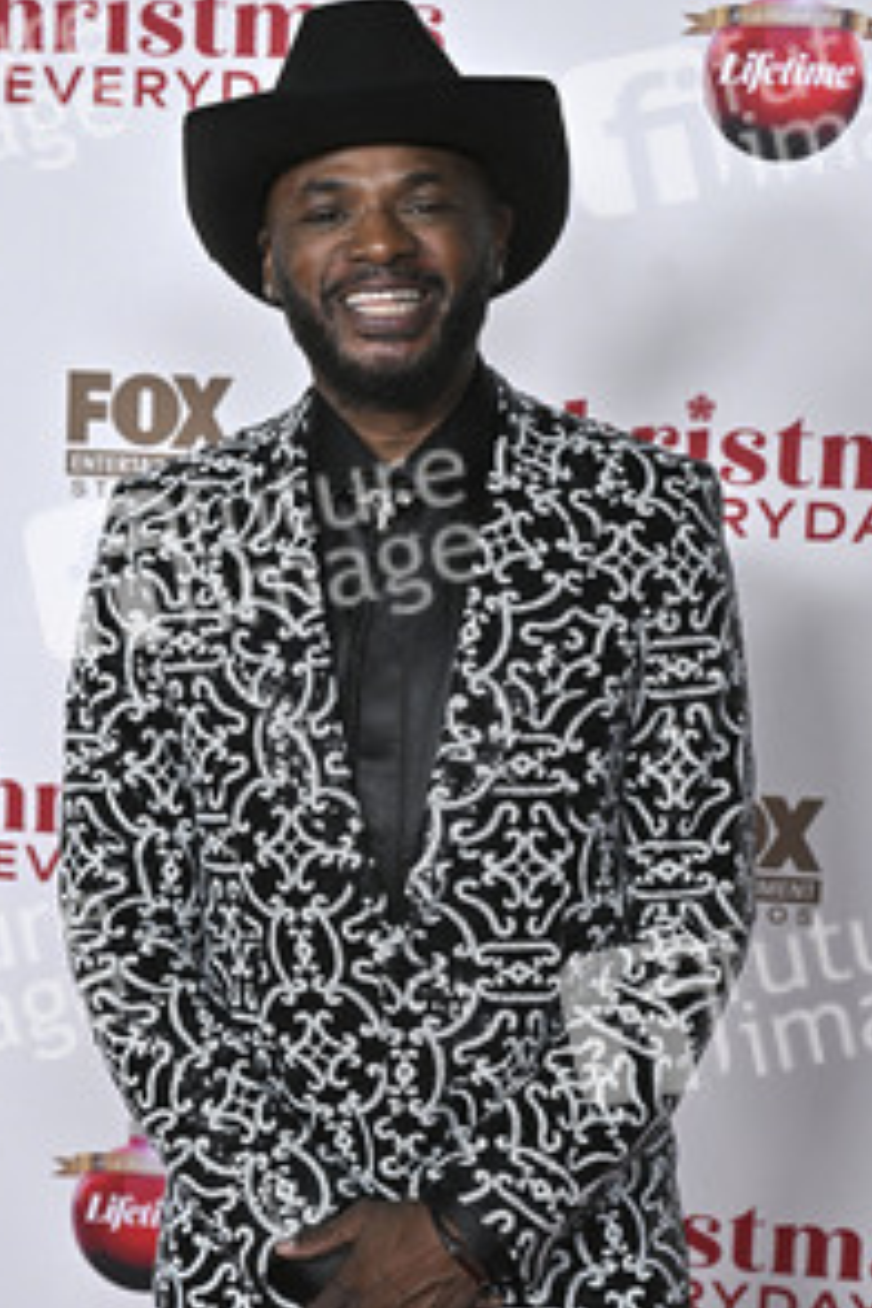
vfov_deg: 23.3
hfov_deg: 15.7
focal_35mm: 87
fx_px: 3161
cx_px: 383
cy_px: 779
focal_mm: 64
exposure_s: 1/320
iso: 2500
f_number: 5.6
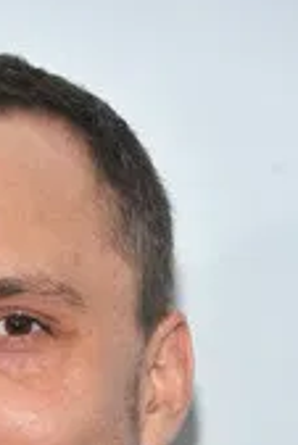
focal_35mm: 400
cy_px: 531
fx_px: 4956
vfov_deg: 5.1
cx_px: -18
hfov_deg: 3.4
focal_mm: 150
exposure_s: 1/160
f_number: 7.1
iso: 320
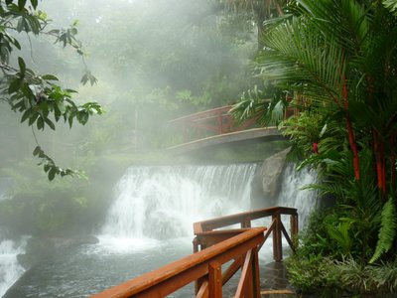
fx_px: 378
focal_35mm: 33
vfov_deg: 42.9
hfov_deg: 55.4
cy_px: 149
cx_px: 198
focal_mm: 5.5
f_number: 2.8
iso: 80
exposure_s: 1/40
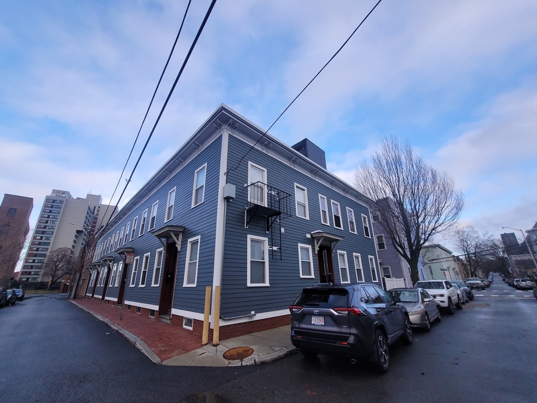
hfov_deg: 106.2
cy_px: 202
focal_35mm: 13
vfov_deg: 89.9
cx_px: 268
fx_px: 202
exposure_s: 1/548
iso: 64
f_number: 2.2
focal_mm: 2.2
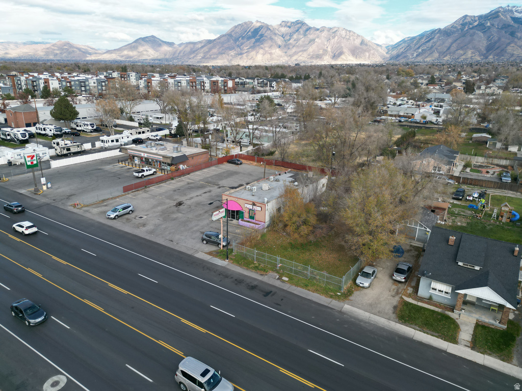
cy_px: 196
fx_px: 362
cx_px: 261
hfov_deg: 71.6
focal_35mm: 24
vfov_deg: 56.8
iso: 200
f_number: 1.7
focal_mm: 6.72
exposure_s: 1/1600
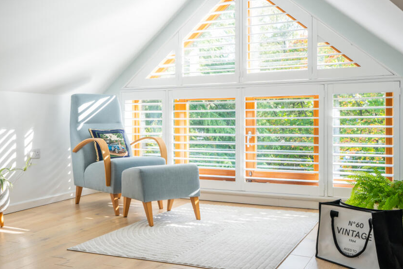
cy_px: 129
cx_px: 180
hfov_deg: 45.4
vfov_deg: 31.2
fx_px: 482
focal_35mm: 43
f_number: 11
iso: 400
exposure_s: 1/15
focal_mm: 35
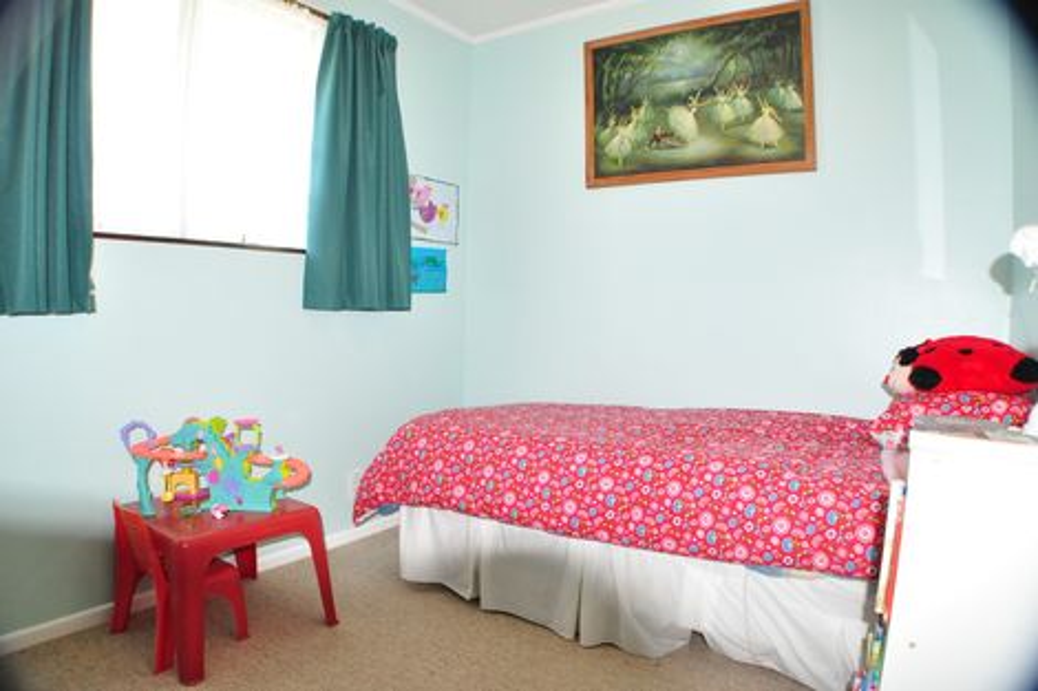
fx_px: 778
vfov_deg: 47.9
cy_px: 346
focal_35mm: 27
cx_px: 519
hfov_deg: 67.4
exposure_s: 1/100
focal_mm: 18
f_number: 5.6
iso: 1000
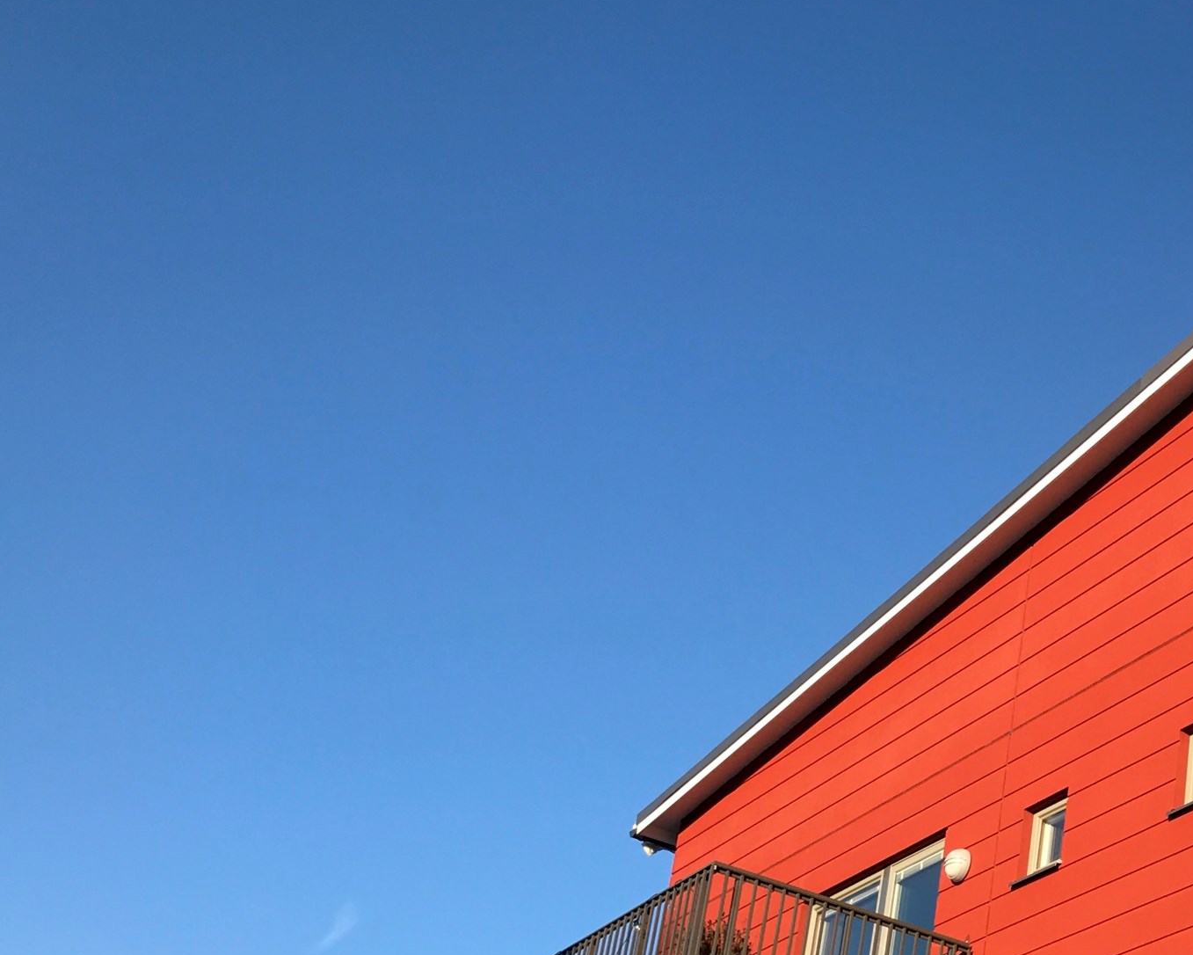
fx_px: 2048
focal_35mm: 58
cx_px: 1069
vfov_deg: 25.3
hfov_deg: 31.0
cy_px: 887
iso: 20
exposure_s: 1/967
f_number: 1.8
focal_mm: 3.99
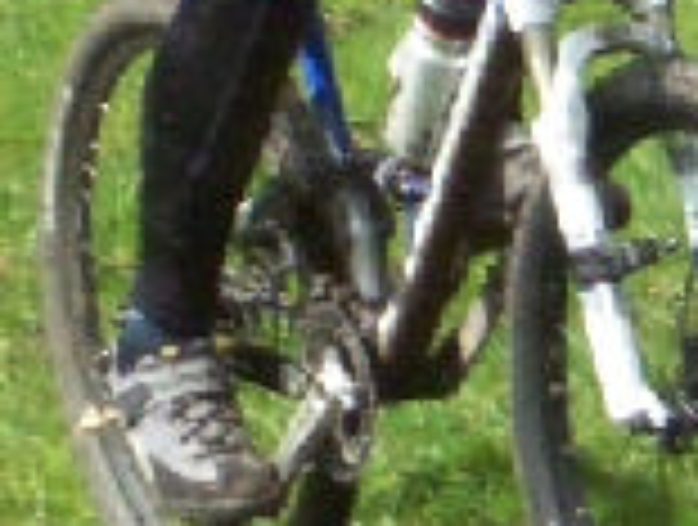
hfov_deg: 3.3
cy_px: -373
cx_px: 865
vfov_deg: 2.5
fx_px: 12167
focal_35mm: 602
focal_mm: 19.2
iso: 400
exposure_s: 1/800
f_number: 8
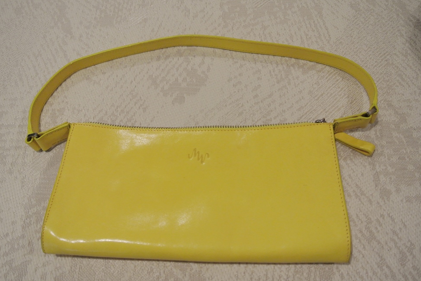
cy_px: 142
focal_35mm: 32
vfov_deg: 41.1
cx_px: 209
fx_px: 374
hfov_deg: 58.7
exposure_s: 1/60
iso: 500
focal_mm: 11.8
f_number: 3.8
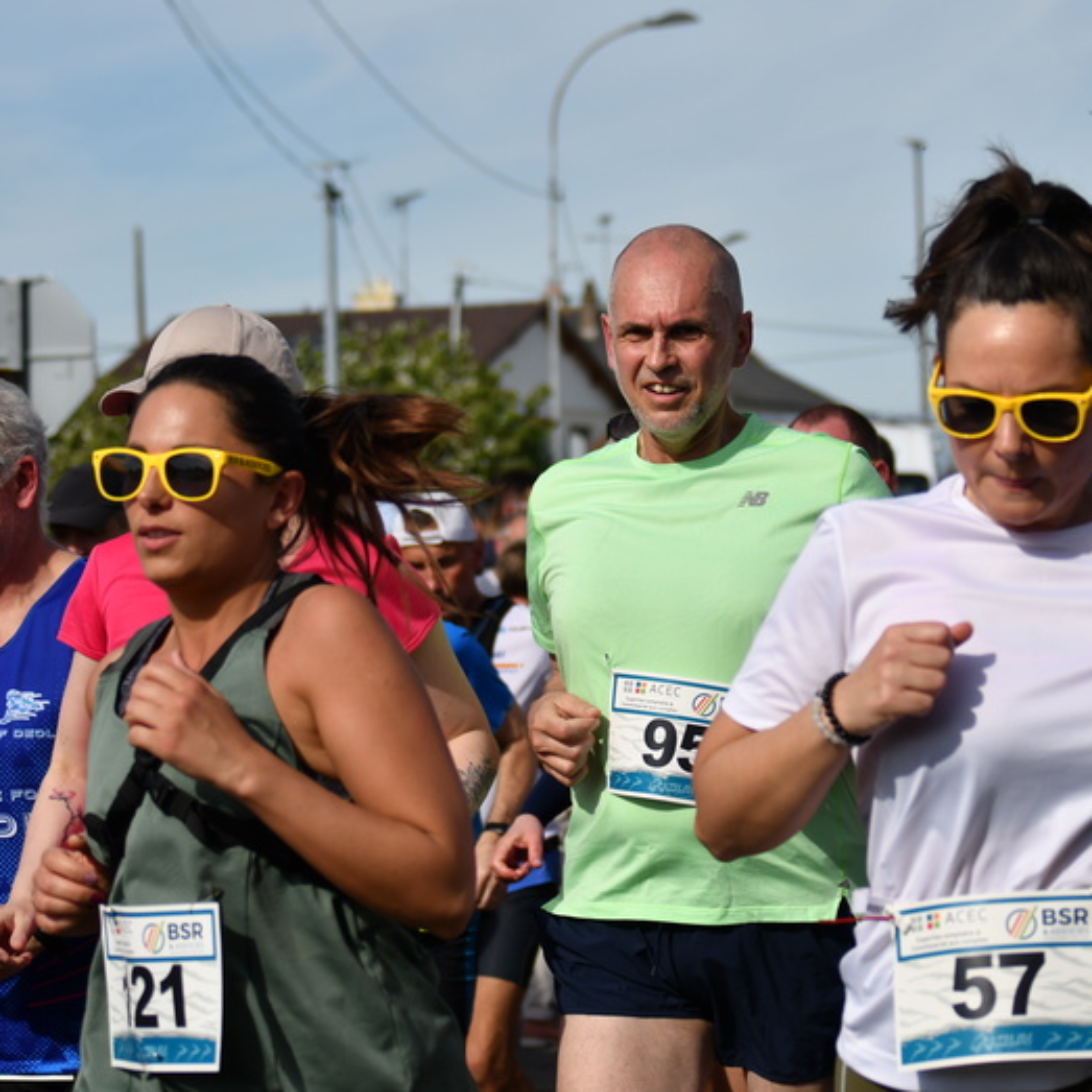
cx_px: 691
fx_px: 4818
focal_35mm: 135
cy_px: 543
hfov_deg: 12.9
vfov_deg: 12.9
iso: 100
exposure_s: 1/1250
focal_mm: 70
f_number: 4.5
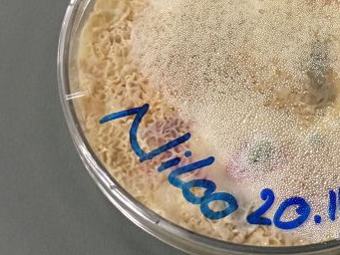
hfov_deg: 27.8
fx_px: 668
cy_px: 78
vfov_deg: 21.5
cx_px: 283
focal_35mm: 68
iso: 160
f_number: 2.2
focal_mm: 4.15
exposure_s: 1/33
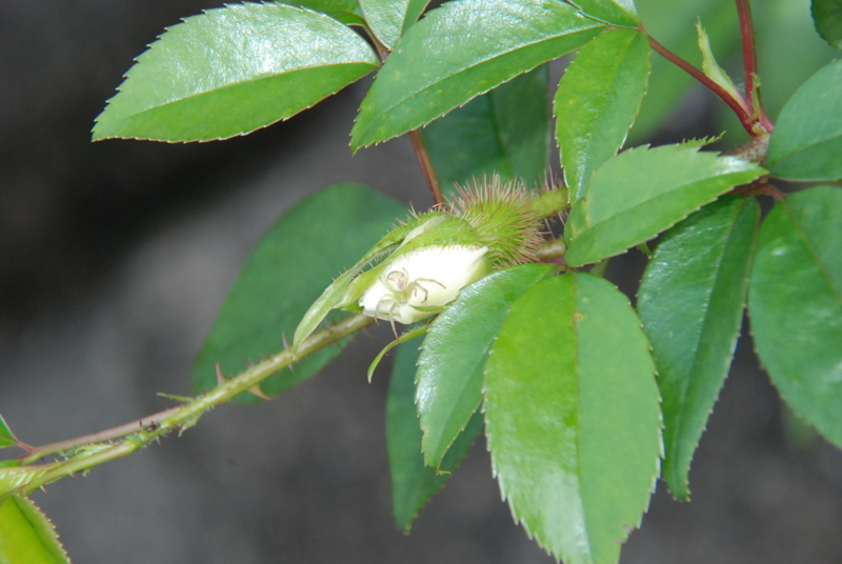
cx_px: 421
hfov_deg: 4.6
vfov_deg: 3.1
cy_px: 282
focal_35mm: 450
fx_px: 10540
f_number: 11
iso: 800
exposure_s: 1/200
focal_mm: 300
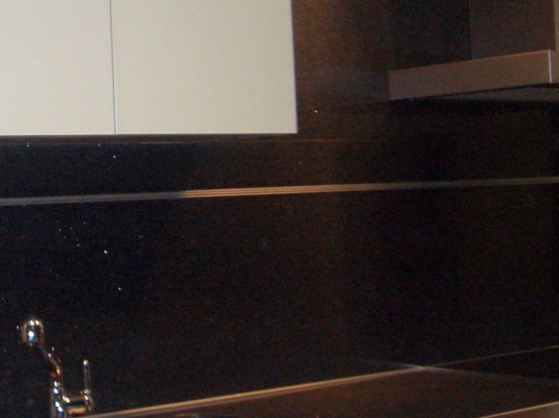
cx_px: -9
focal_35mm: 76
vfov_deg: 19.3
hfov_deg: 24.4
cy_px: 144
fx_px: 1226
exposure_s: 1/60
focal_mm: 5.8
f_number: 2.6
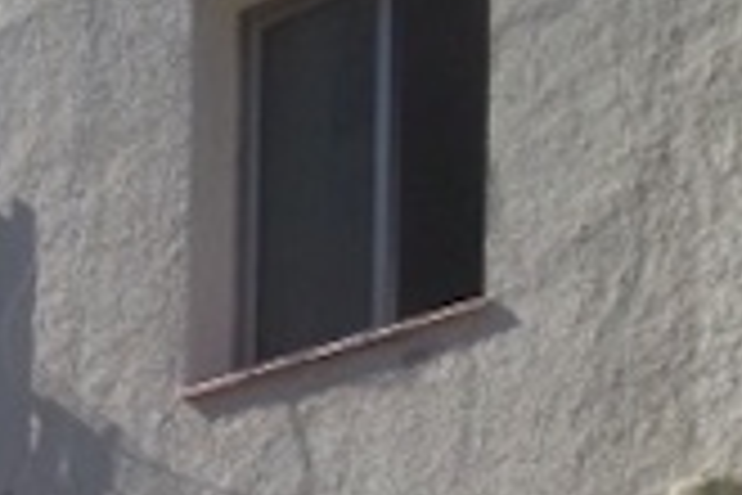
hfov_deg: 12.2
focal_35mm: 157
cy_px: 1163
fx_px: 3236
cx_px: -513
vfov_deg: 8.1
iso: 50
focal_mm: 4.28
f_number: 2.4
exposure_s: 1/1842
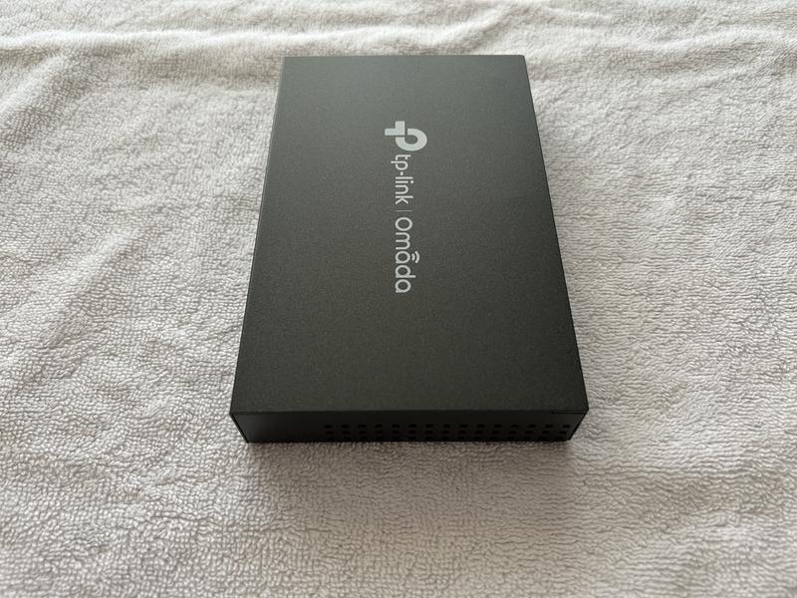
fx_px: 599
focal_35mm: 26
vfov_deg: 53.1
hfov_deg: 67.3
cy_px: 299
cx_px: 398
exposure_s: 1/60
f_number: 1.5
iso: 125
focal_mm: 5.7
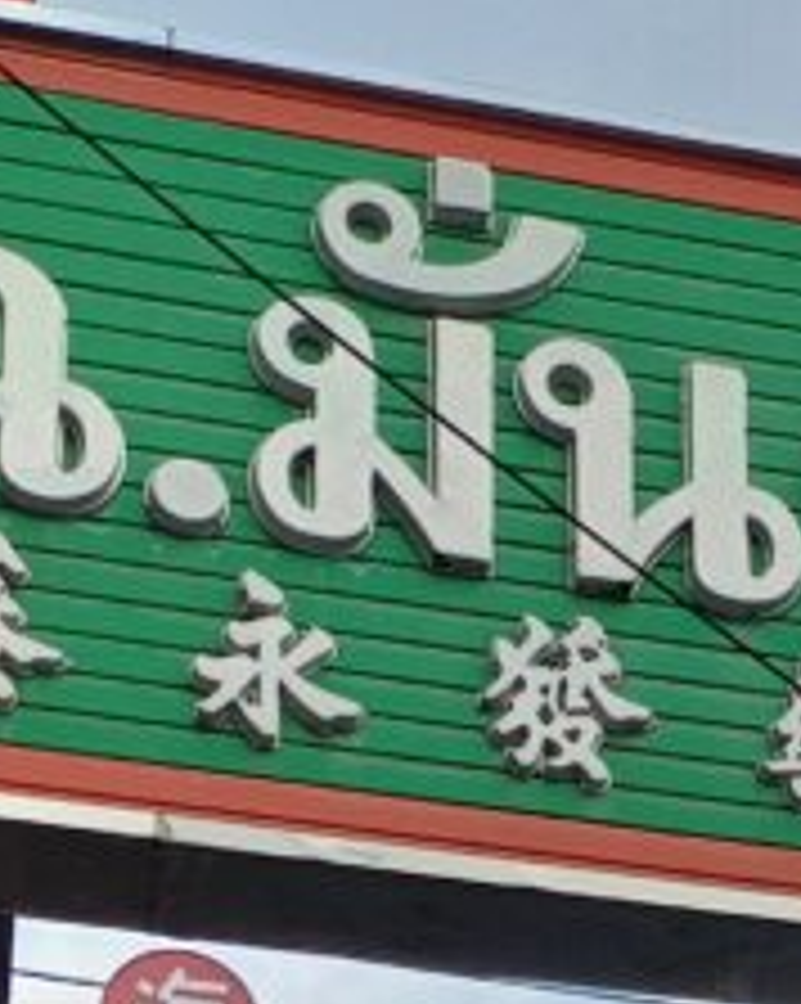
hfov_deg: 13.7
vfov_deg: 13.5
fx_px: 3323
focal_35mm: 112
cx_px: 608
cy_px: 2265
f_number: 1.8
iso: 50
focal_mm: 4.65
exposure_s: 1/215
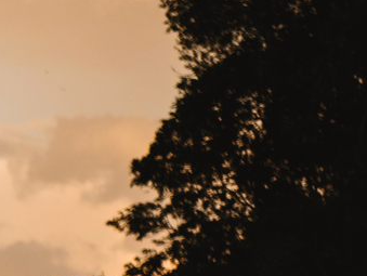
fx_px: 2526
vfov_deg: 6.2
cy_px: 397
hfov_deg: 8.1
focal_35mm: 238
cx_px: -185
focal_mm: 70
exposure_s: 1/3200
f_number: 2.8
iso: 500
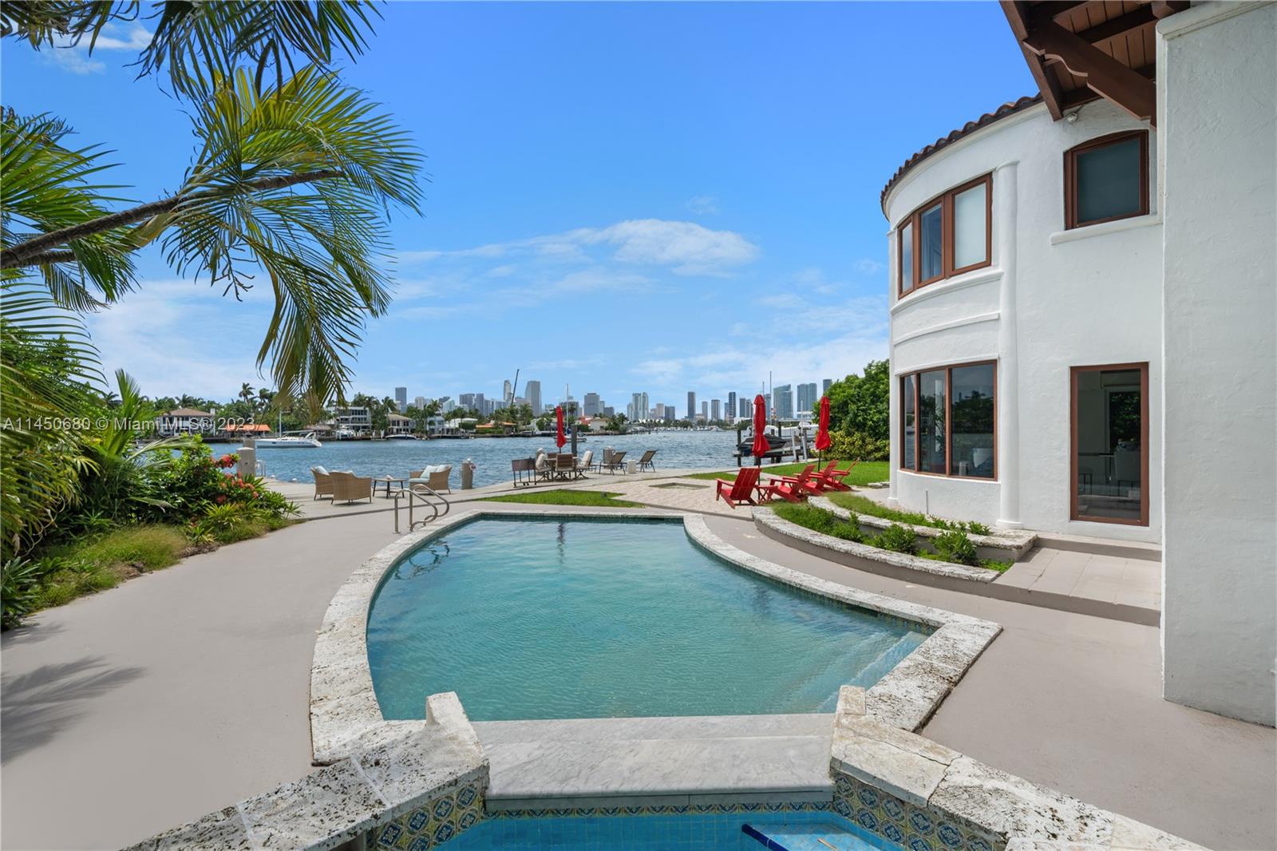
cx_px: 638
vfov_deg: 81.2
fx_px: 496
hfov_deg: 104.3
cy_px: 426
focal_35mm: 14
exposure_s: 1/80
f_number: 11
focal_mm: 14
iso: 64
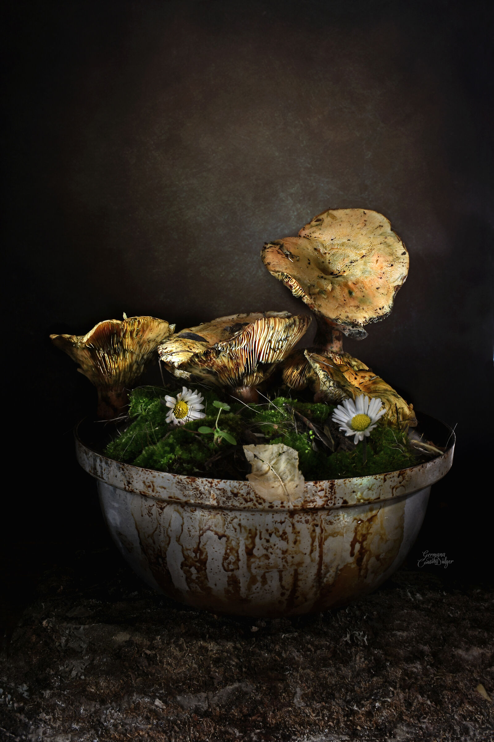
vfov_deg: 53.1
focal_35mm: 36
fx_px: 741
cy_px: 371
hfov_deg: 36.9
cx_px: 247
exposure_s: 3
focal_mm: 24
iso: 100
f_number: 13
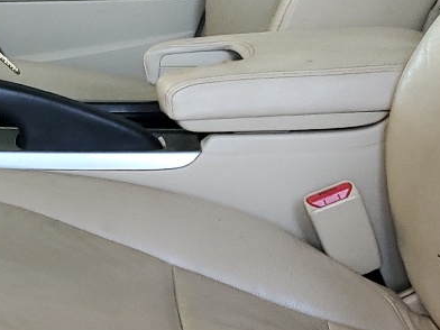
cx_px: -101
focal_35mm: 106
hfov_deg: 17.6
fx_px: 1347
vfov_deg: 13.9
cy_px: 59
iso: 124
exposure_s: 1/60.2
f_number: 1.5
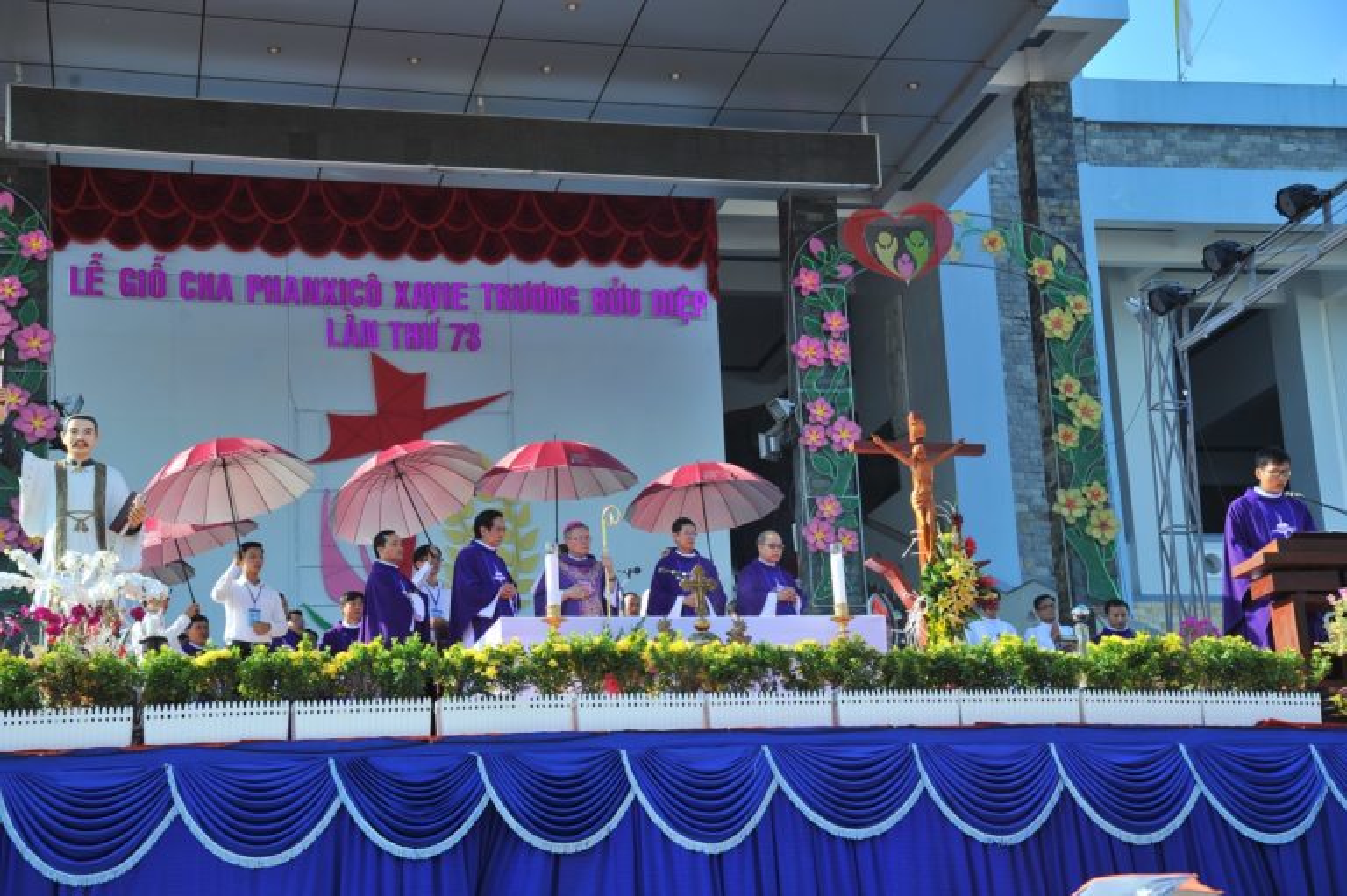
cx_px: 674
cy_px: 448
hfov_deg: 34.5
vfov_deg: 23.3
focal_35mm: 58
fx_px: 2169
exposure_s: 1/250
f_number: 5.6
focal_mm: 58
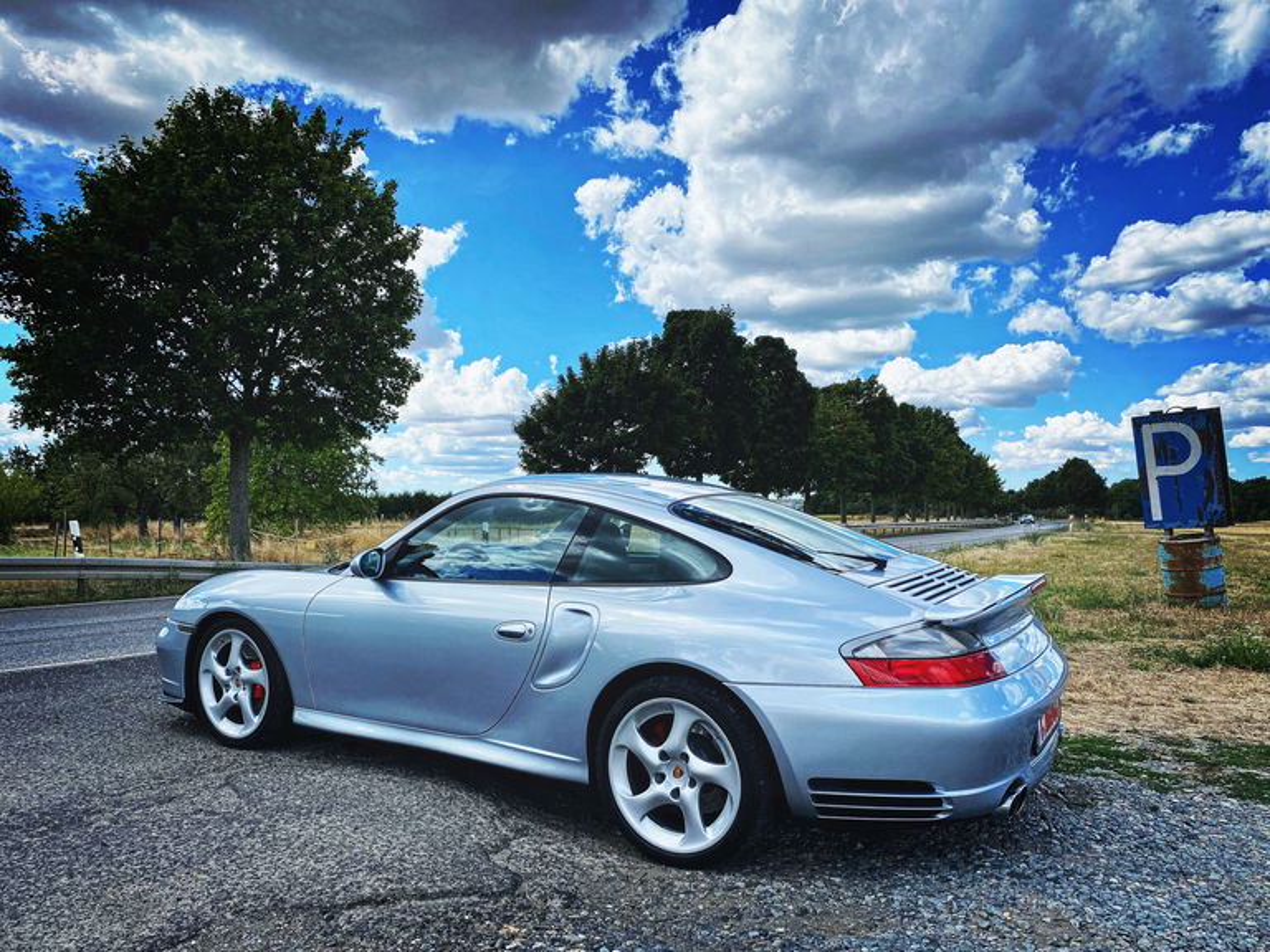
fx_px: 954
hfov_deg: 67.3
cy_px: 476
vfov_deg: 53.1
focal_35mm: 26
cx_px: 635
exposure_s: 1/2817
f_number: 1.8
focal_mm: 4.25
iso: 32
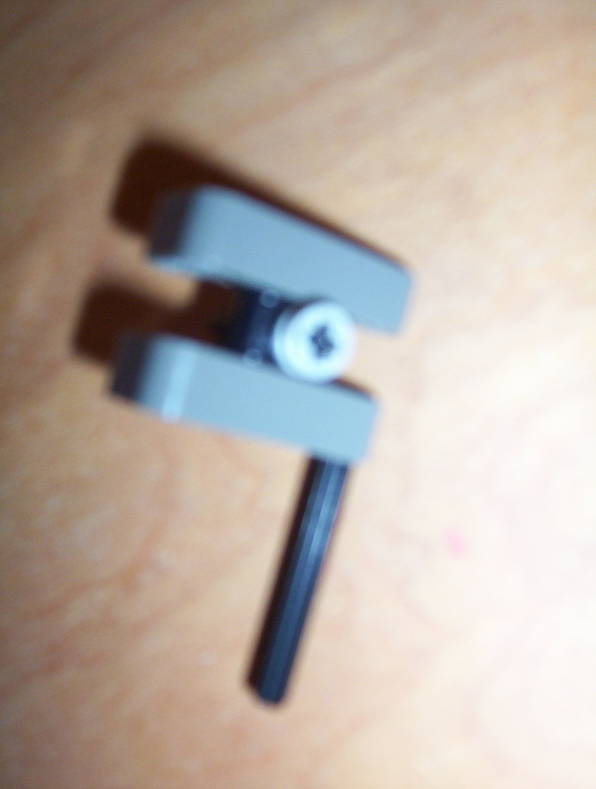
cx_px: 298
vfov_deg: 43.8
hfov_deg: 33.7
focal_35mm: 43
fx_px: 983
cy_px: 394
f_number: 2.73
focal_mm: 5.77
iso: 140
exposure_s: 1/60
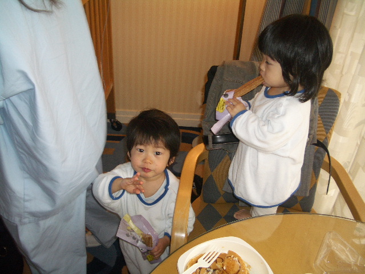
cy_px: 137
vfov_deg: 40.7
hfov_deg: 52.6
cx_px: 182
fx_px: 369
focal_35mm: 35
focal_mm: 5.8
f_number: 2.6
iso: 100
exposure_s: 1/60
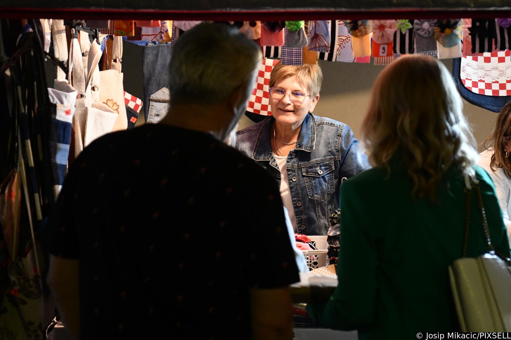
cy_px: 170
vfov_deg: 19.4
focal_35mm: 70
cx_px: 256
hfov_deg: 28.9
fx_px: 993
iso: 2500
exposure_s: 1/160
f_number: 2.8
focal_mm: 70
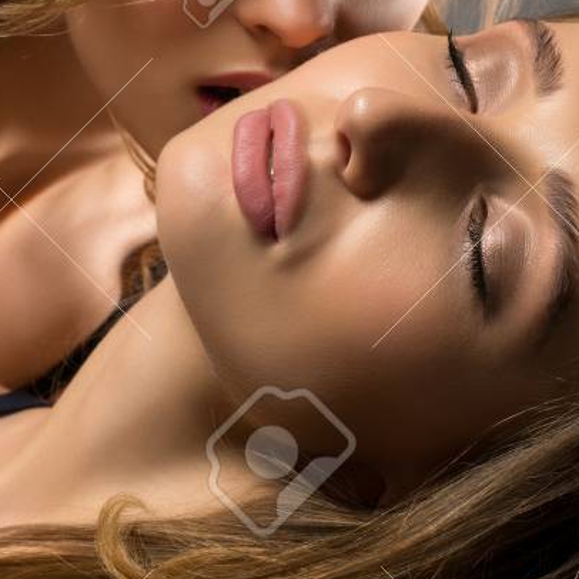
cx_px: 222
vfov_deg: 12.8
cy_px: 188
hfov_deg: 12.8
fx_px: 2574
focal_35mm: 136
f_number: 7.1
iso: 200
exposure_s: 1/100
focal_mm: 50
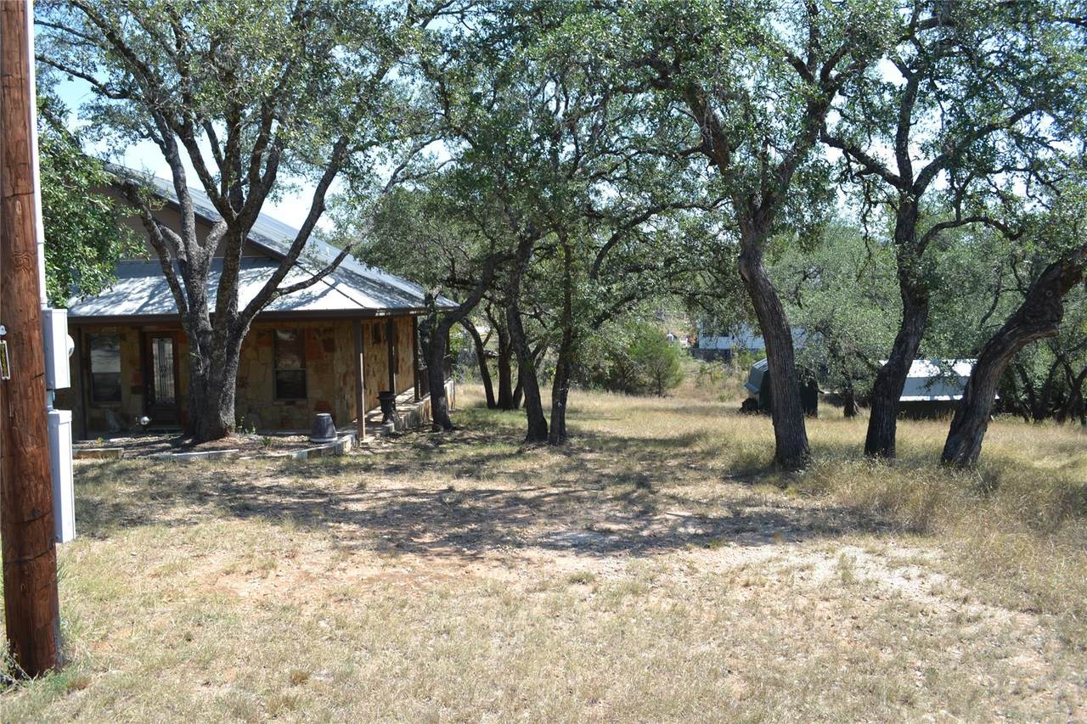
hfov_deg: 67.4
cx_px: 544
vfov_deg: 47.9
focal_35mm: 27
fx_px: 815
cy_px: 362
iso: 100
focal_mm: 18
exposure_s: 1/160
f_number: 6.3
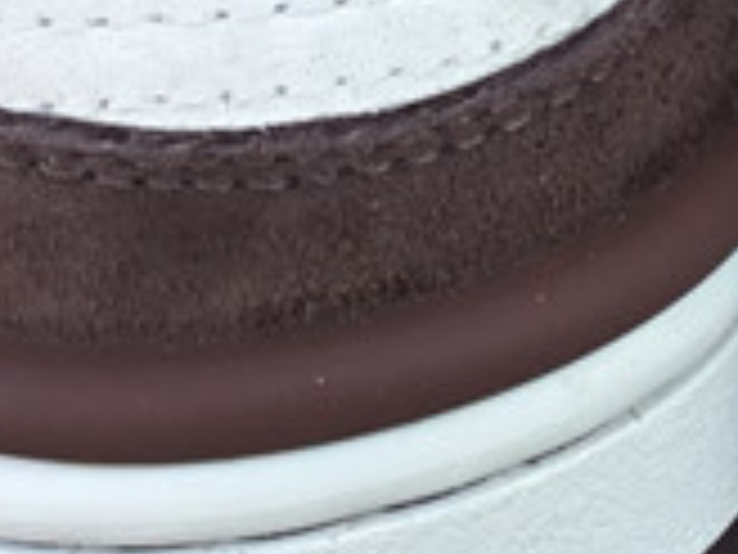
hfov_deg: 11.5
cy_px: -372
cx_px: 819
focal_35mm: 170
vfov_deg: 8.5
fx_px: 3624
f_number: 2.4
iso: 25
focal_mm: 3.3
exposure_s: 1/119
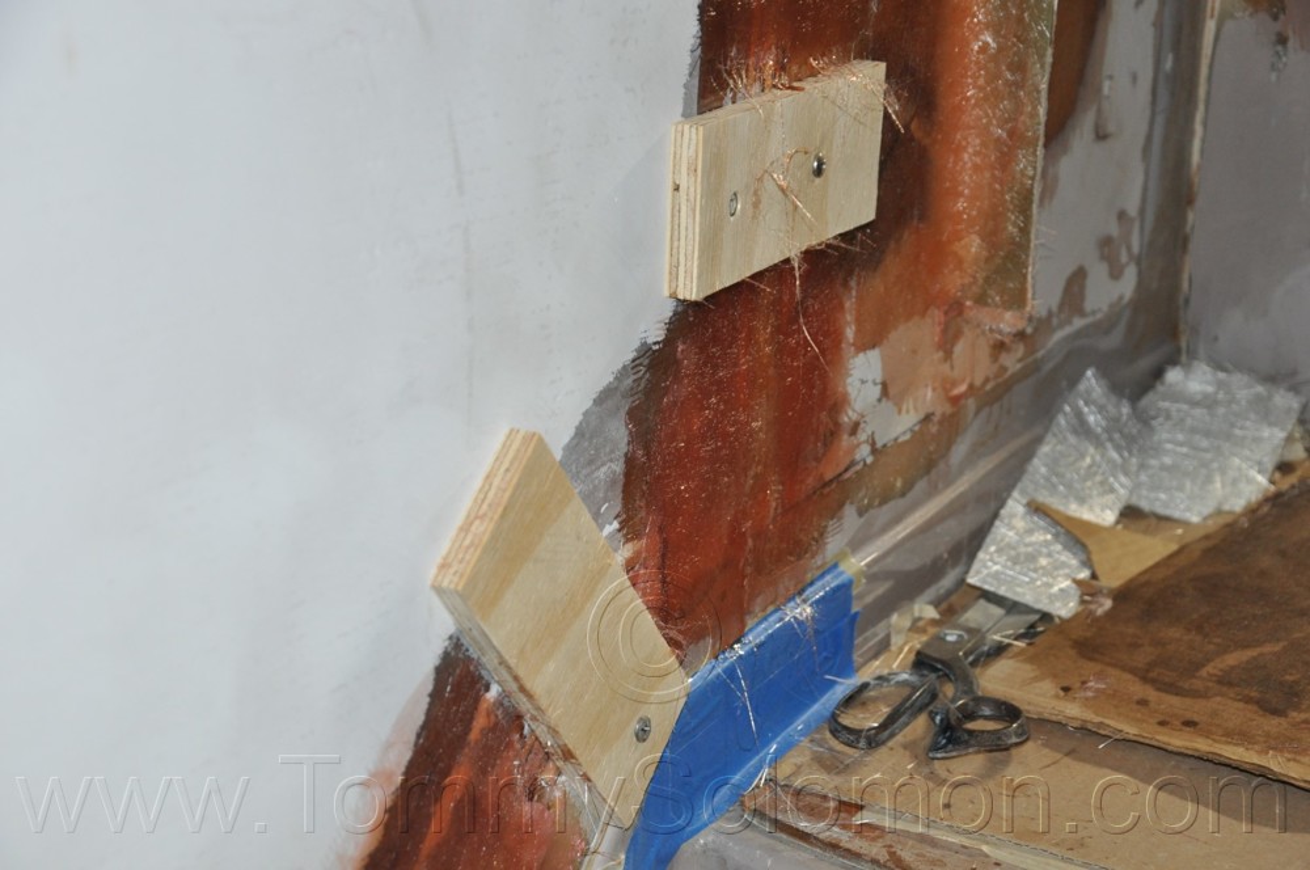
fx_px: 2453
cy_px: 435
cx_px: 655
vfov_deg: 20.1
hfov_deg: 29.9
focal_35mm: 68
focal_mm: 45
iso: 800
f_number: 4.8
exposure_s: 1/60
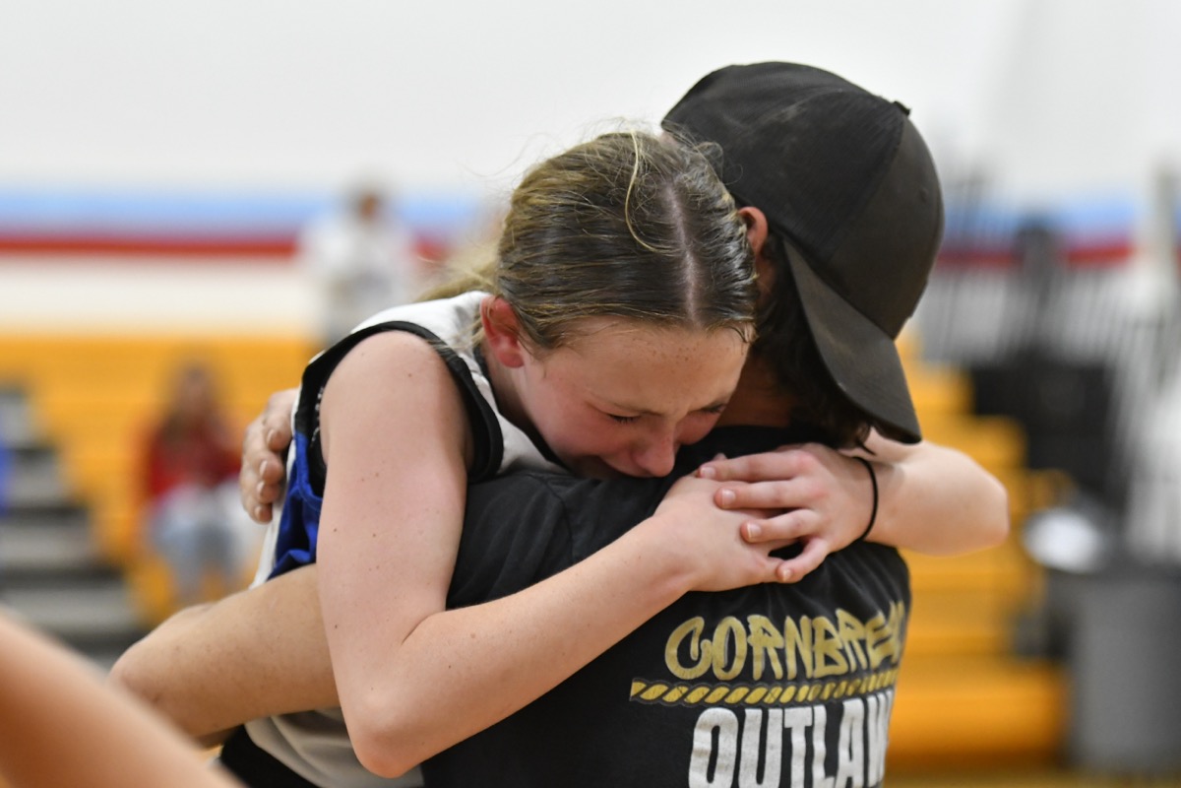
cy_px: 394
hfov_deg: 14.0
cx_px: 590
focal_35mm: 147
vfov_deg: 9.3
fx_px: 4822
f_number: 2.8
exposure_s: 1/1000
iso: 3600
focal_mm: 98
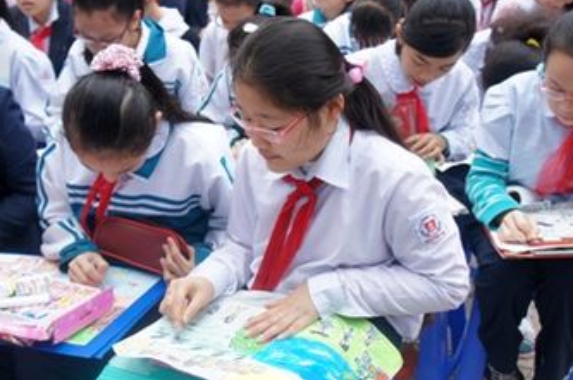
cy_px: 183
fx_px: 805
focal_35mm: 51
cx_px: 244
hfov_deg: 39.1
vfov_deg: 26.6
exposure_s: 1/200
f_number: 4.5
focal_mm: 25
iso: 200
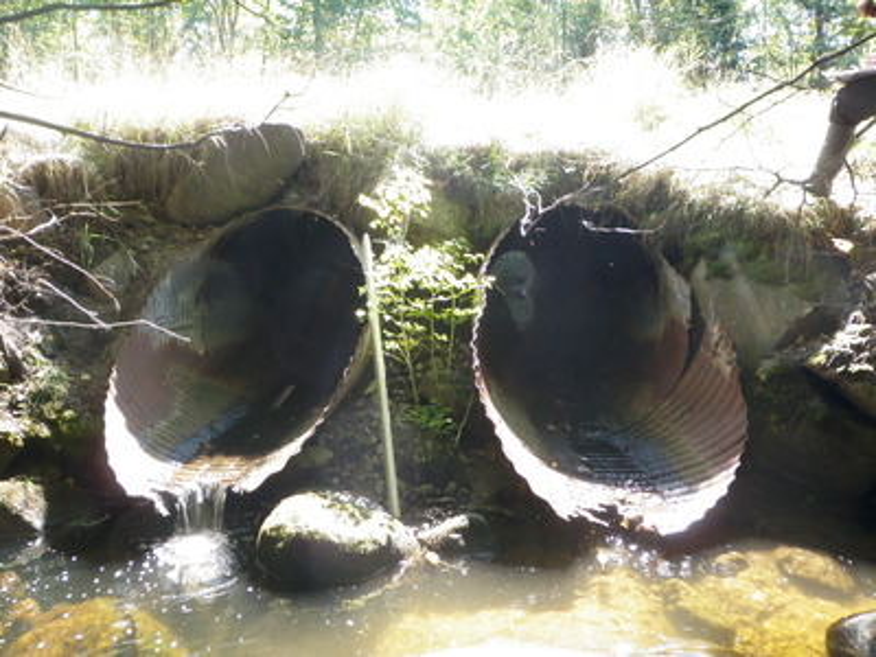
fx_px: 709
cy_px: 328
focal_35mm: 28
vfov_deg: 49.7
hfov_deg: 63.4
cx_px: 438
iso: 80
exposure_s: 1/30
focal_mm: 5
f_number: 3.5
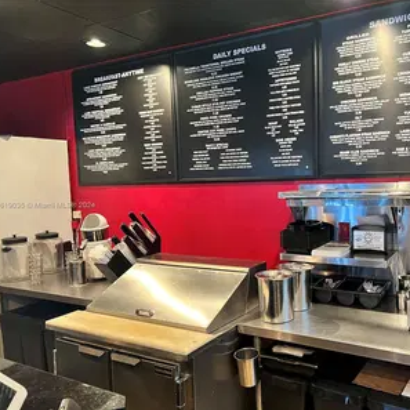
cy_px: 206
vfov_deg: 52.5
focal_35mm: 31
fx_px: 415
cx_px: 261
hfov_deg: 51.9
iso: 320
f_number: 1.5
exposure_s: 1/60
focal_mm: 5.7
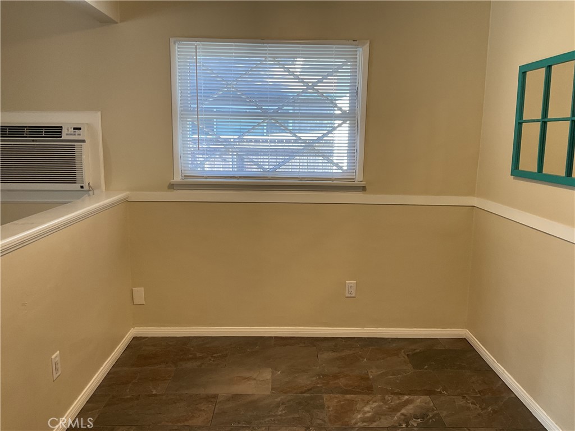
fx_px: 482
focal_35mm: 29
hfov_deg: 61.7
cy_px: 216
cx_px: 288
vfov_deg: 48.2
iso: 50
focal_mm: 3
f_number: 1.8
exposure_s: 1/60
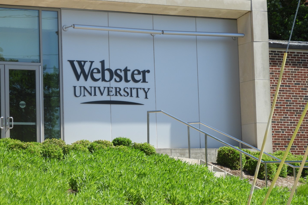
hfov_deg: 15.6
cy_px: 96
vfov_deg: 10.5
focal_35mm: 131
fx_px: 1121
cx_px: 154
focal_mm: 22.4
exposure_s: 1/400
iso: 100
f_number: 5
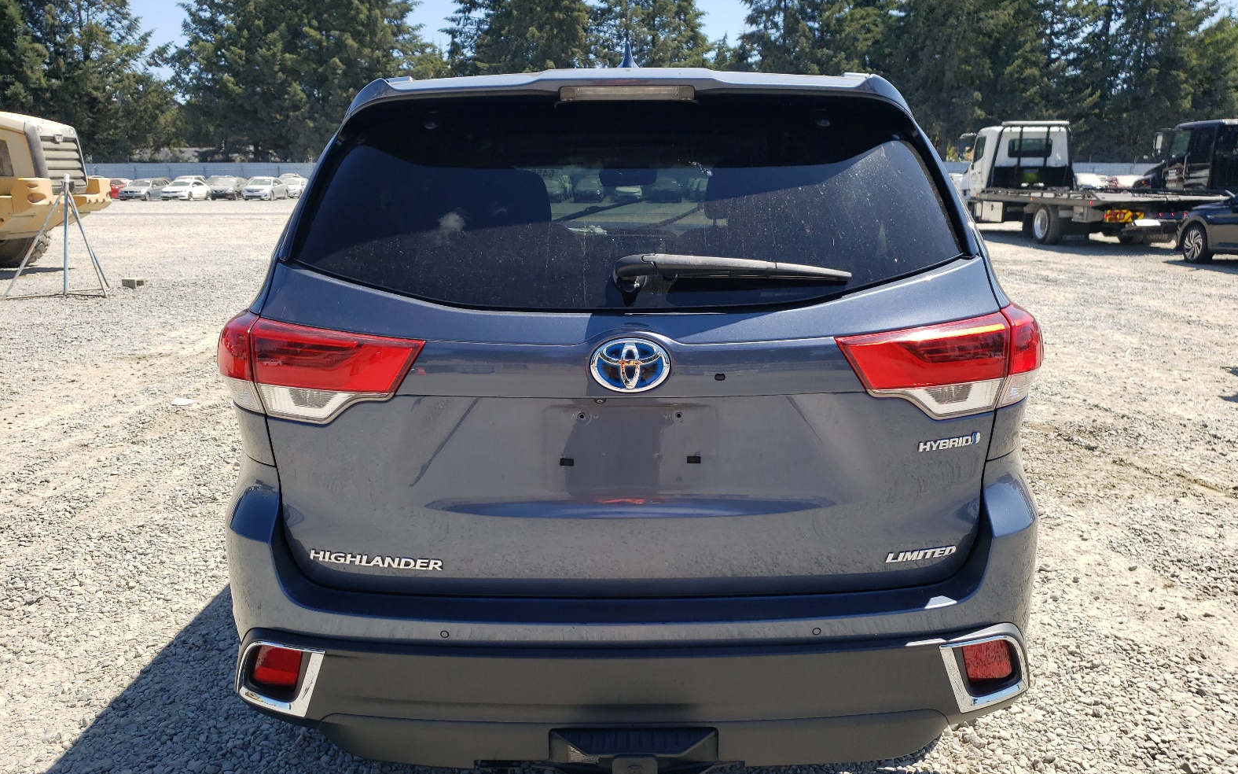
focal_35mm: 28
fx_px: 945
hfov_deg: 66.5
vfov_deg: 44.5
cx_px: 627
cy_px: 420
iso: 50
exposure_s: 1/2000
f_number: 1.5
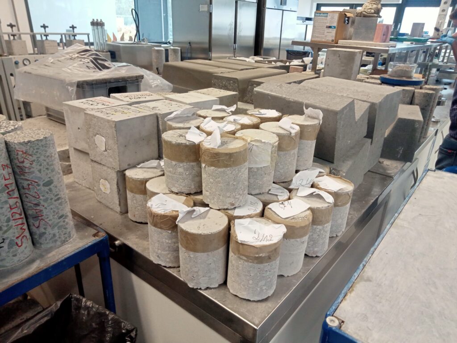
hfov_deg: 63.4
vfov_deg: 49.7
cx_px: 228
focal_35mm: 28
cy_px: 172
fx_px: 370
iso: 234
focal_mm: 3.46
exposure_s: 1/33.3
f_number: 2.2
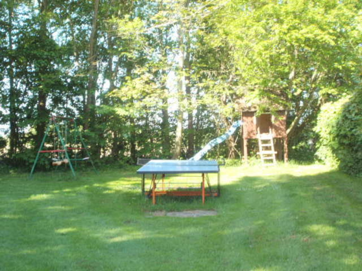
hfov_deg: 36.8
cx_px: 181
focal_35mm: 52
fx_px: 544
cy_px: 136
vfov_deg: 28.0
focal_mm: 9.1
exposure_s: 1/60
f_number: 4.4
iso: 100
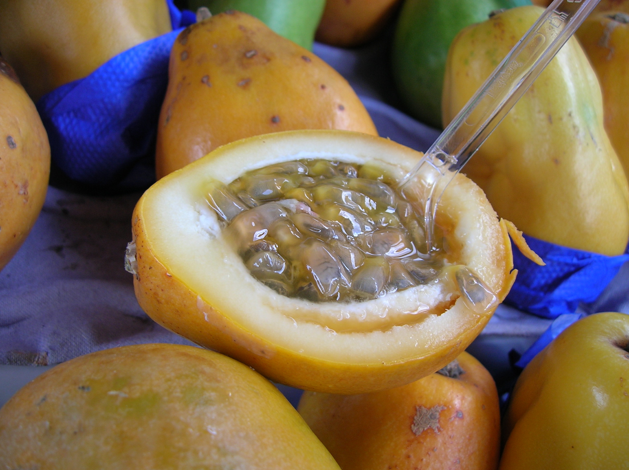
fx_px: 617
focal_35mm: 34
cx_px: 314
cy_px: 235
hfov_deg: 54.0
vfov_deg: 41.7
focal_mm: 5.7
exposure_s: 1/61
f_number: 2.9
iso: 50
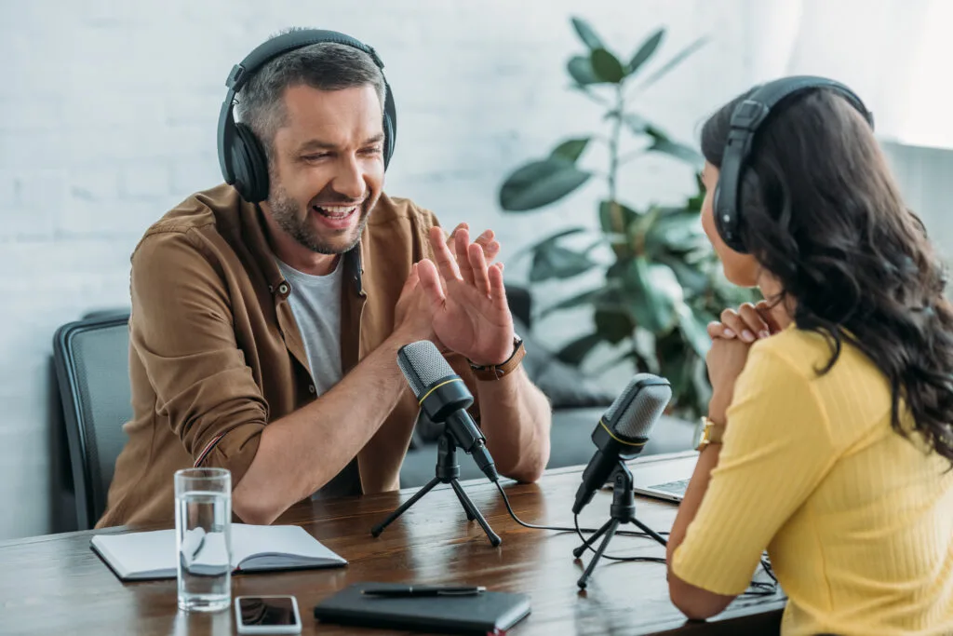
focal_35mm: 110
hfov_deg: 18.6
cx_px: 476
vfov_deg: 12.5
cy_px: 318
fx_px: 2912
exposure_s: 1/200
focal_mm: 110
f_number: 3.5
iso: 320
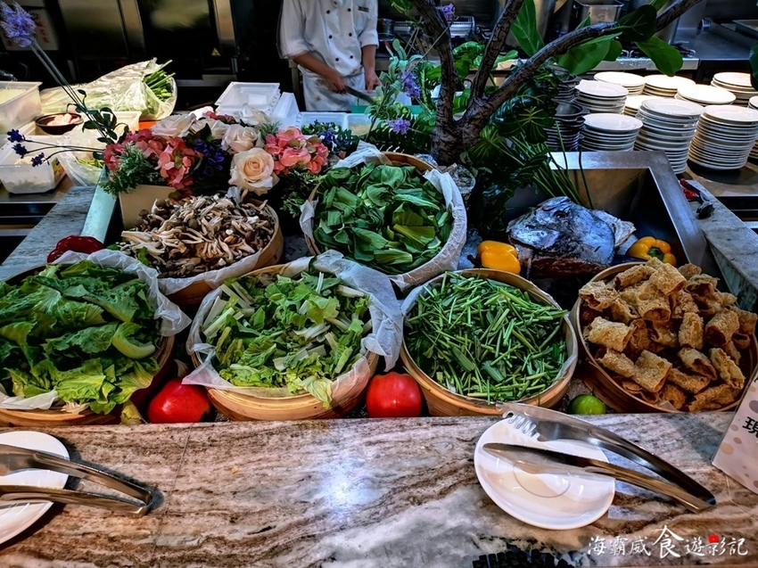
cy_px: 284
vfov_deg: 51.3
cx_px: 379
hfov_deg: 65.3
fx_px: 591
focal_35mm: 27
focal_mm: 5.58
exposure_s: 4
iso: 200
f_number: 1.8
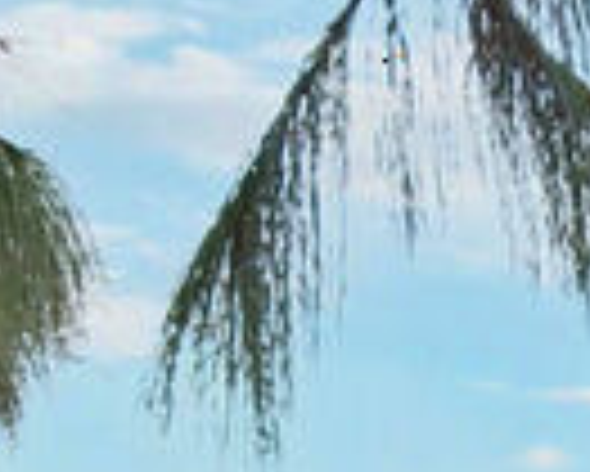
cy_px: 926
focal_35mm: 90
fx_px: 1573
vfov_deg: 14.4
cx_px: 626
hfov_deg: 20.4
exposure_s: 1/13
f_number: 4.5
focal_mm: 12
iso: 200
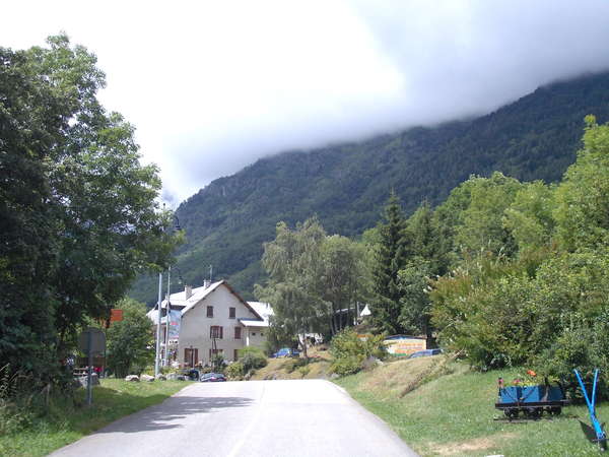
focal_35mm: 43
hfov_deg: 43.9
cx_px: 304
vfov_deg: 33.6
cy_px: 228
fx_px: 756
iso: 80
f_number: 6.5
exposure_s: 1/250
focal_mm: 6.1
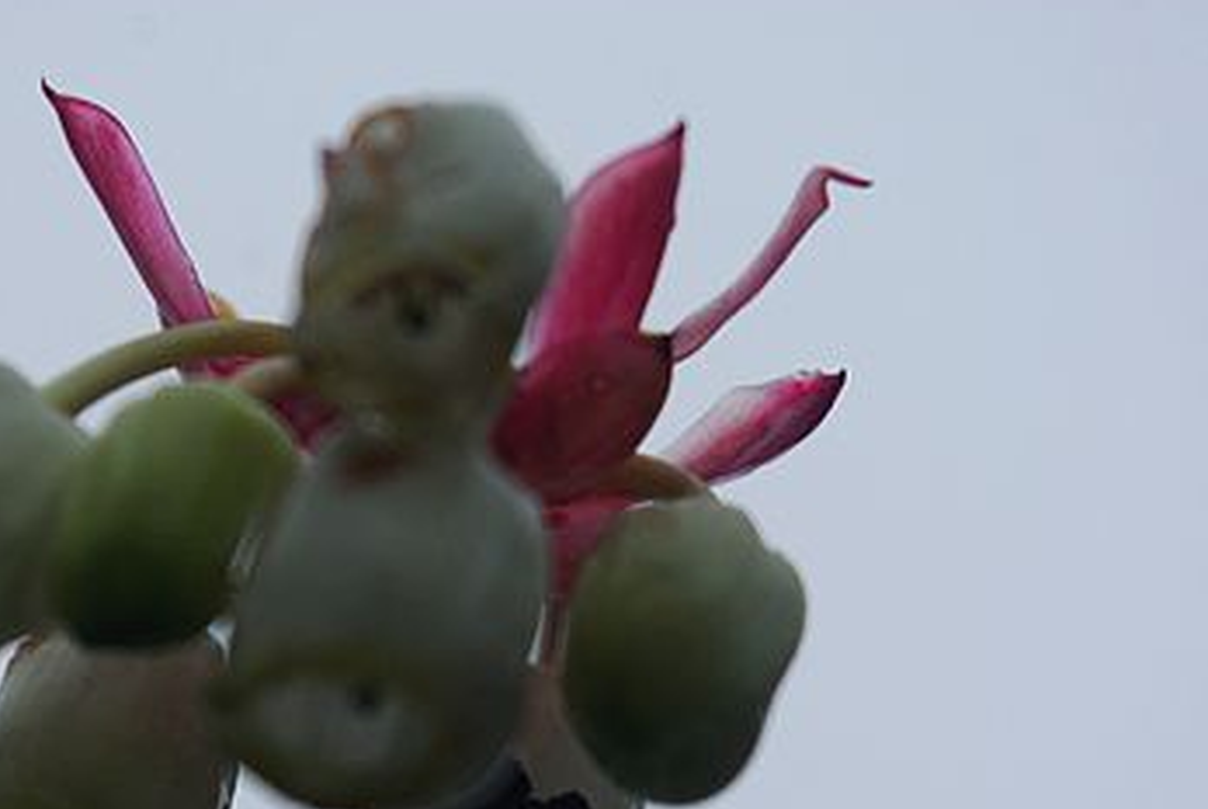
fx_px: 5544
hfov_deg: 12.4
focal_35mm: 165
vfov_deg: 8.3
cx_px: 535
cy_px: 767
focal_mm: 55
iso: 100
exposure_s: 1/125
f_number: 8
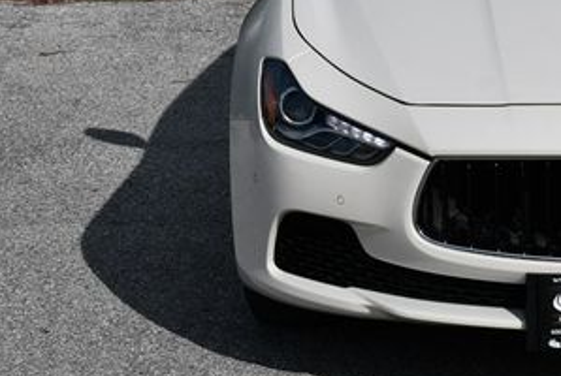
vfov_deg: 8.4
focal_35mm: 163
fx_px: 2545
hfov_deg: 12.4
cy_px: 53
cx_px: 601
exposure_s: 1/640
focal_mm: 38
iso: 100
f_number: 13
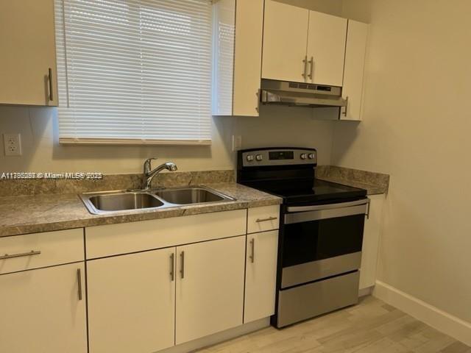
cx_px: 236
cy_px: 176
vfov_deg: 53.1
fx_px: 354
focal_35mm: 26
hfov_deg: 67.3
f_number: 1.5
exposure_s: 1/120
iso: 100
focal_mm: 5.7
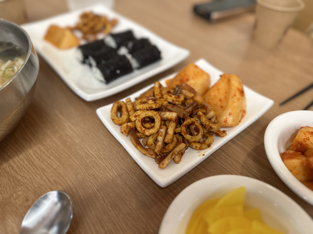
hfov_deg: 71.6
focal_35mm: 24
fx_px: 217
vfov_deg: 56.8
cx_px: 156
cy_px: 117
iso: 125
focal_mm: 6.86
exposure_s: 1/60
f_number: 1.78
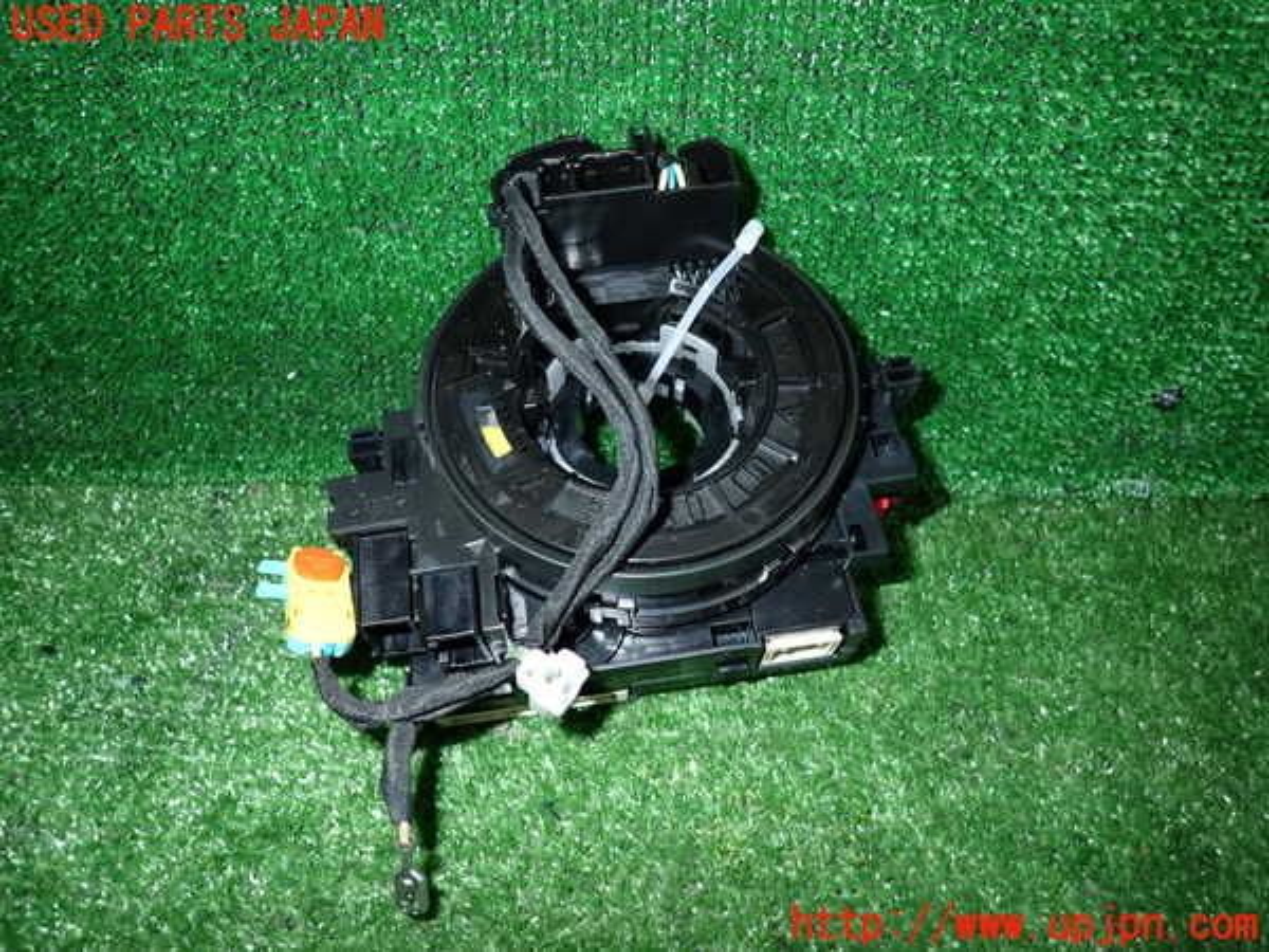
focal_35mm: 25
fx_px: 916
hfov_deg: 69.4
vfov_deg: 54.9
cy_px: 476
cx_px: 634
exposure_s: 1/100
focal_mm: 4.5
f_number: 5.6
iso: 400
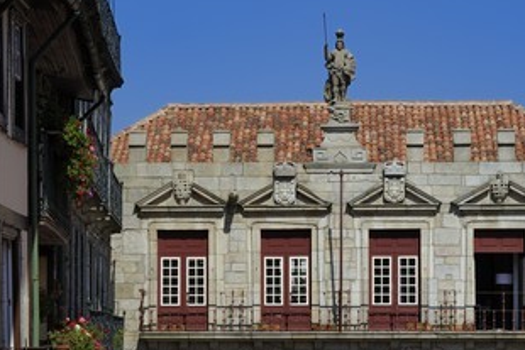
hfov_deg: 18.4
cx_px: 283
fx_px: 1619
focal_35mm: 111
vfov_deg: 12.3
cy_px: 218
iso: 200
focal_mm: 82
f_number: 16
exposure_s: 1/200
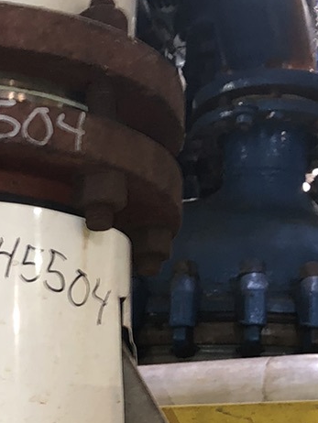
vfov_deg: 15.3
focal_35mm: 124
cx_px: -140
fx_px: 1517
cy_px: 502
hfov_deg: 11.5
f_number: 1.8
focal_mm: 3.99
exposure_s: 1/5
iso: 64
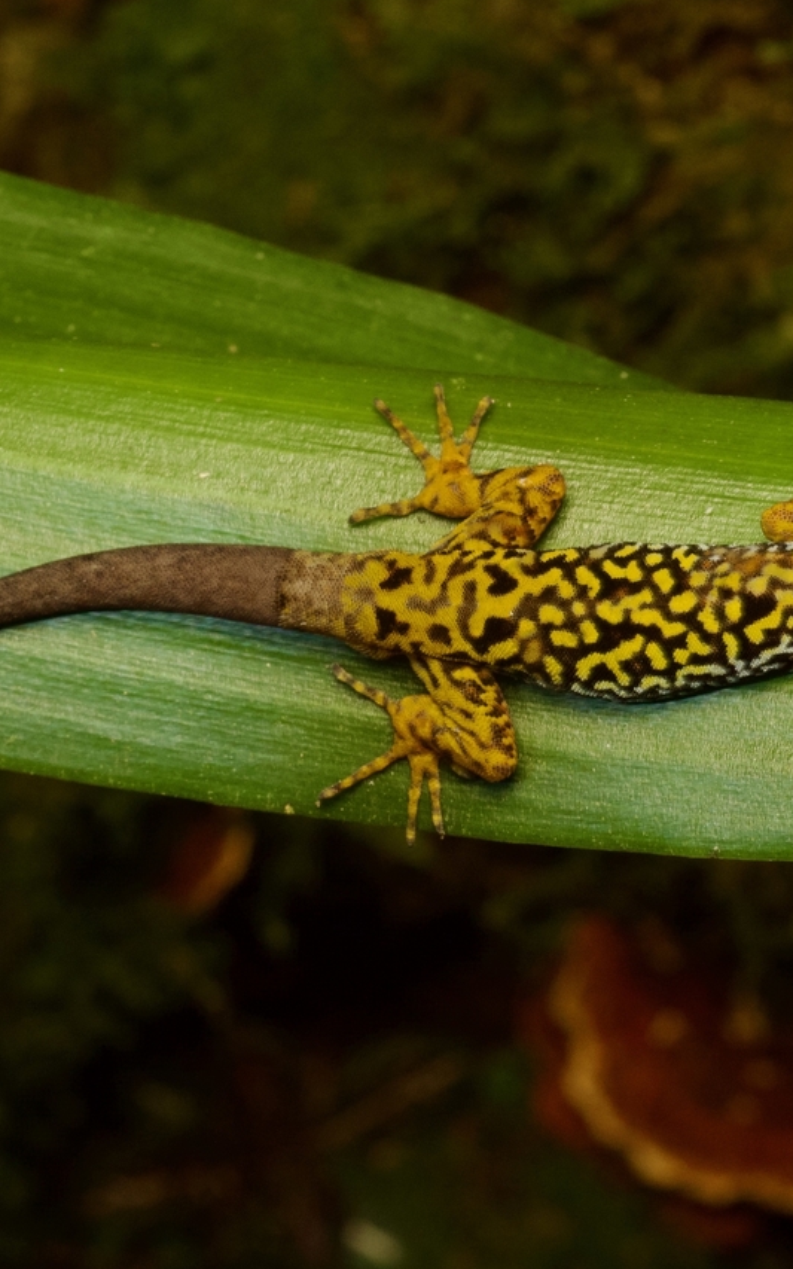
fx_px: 5879
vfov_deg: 12.3
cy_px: 634
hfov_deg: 7.7
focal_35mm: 170
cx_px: 571
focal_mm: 60
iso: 800
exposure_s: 1/60
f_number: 13
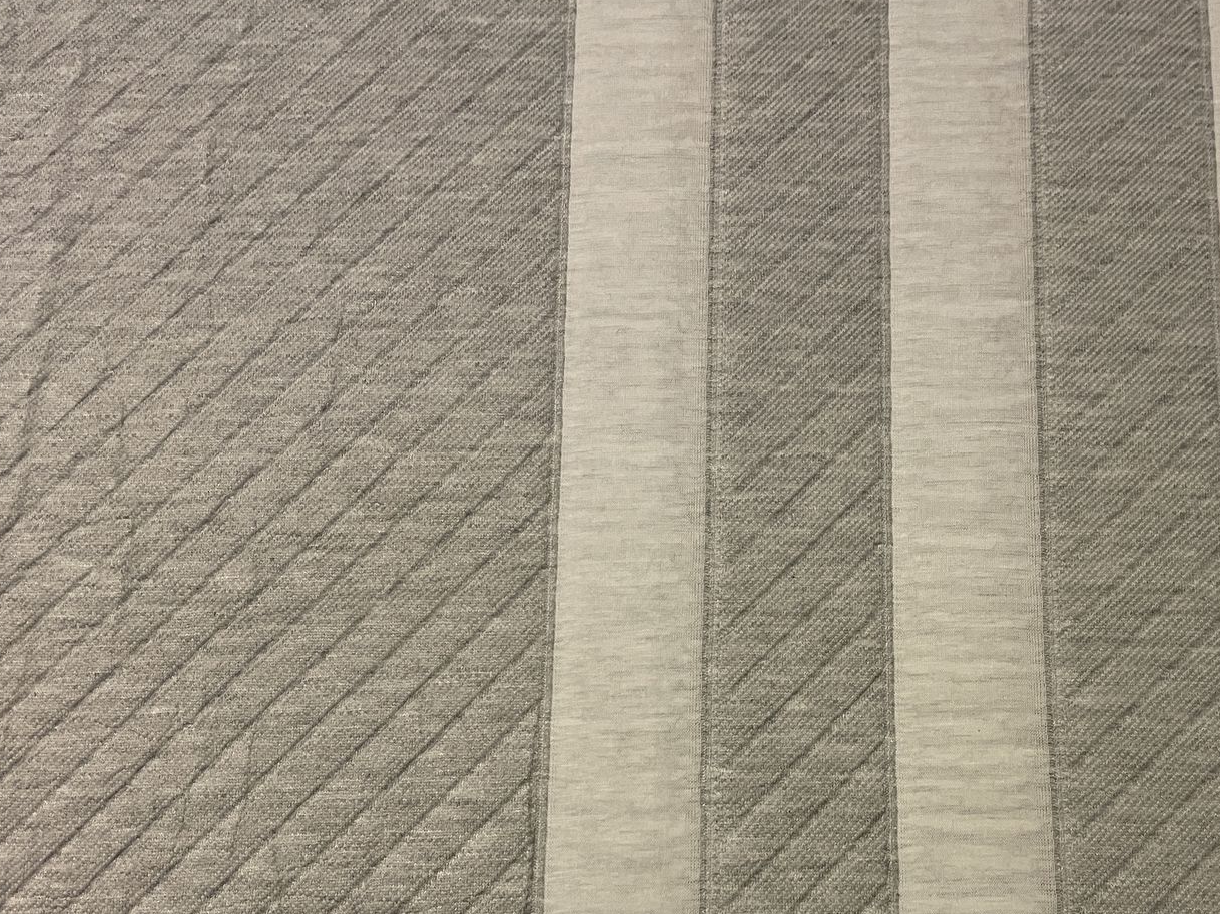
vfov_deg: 34.2
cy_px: 709
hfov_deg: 44.8
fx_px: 1445
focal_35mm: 41
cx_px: 850
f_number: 1.6
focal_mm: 4.2
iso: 200
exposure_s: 1/60
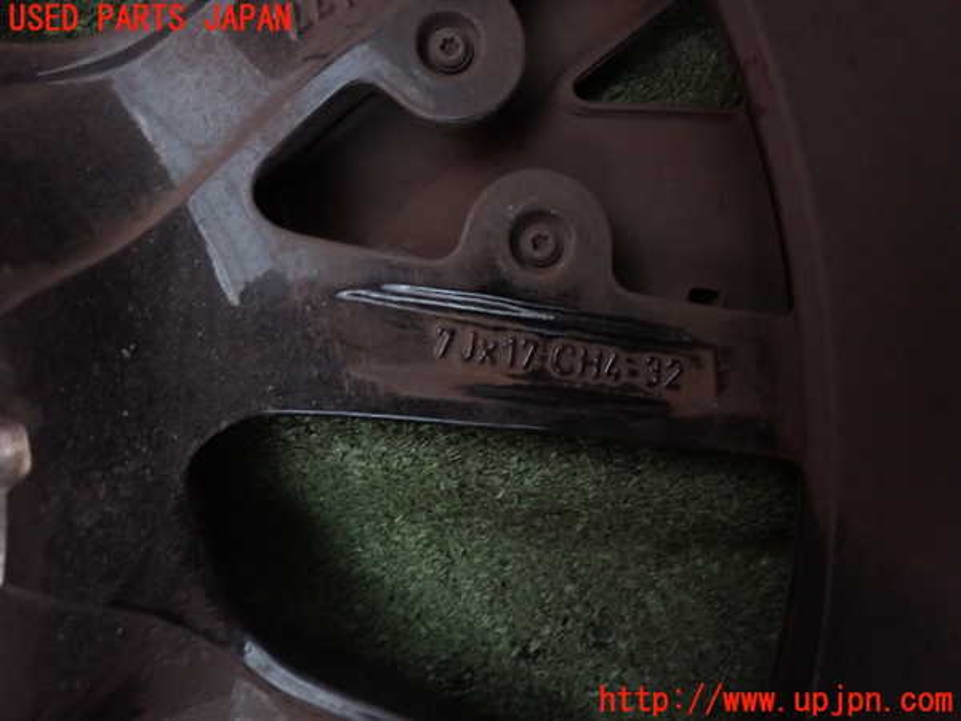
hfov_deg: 69.4
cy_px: 360
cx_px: 480
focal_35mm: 25
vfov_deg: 54.9
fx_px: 694
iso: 800
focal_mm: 4.5
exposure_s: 1/15
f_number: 2
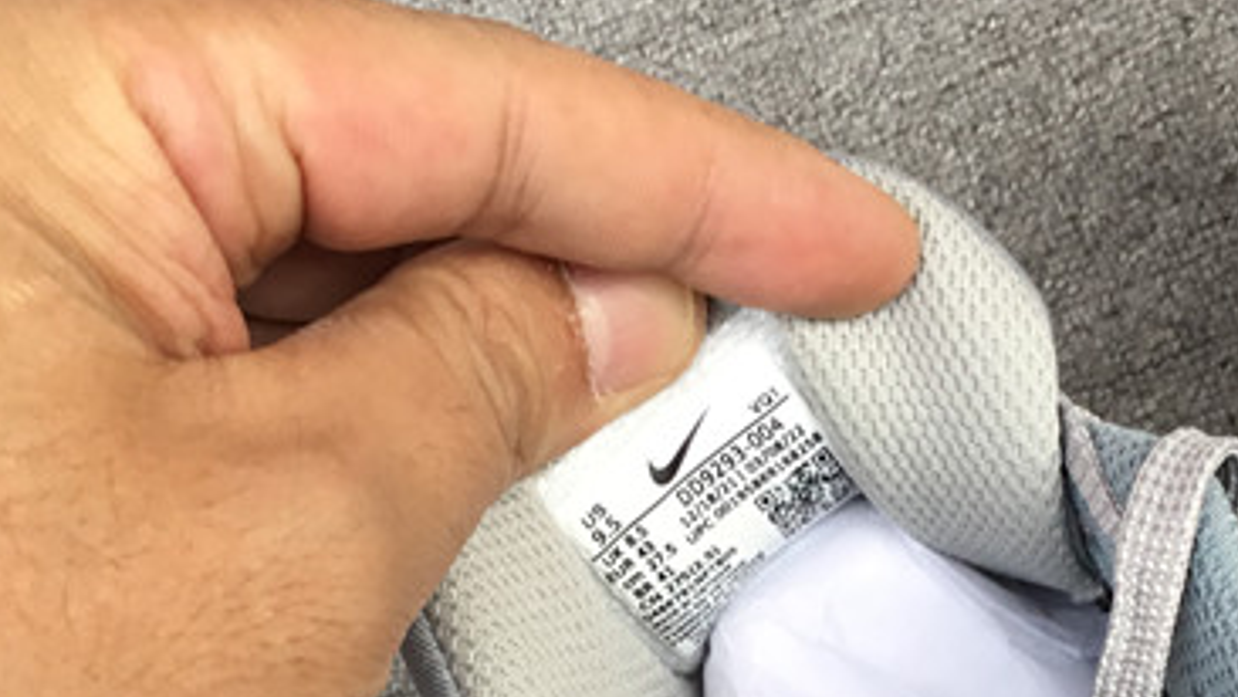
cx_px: 771
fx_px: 2725
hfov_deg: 25.5
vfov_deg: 14.3
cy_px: 749
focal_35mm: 83
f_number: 2.4
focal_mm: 3.3
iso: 32
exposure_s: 1/100
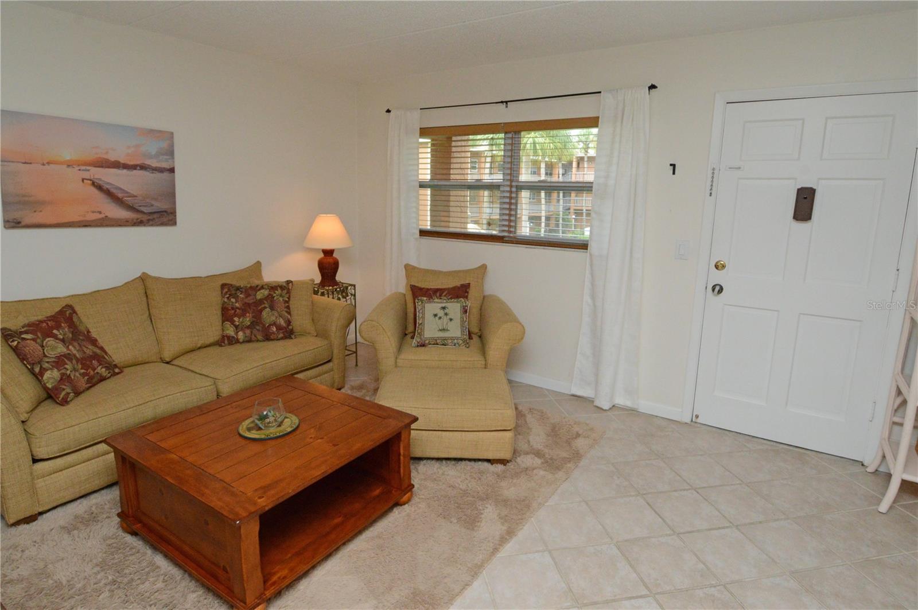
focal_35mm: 18
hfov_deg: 90.1
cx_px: 459
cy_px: 305
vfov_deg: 67.3
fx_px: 458
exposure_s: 1/125
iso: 2200
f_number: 10
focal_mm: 12
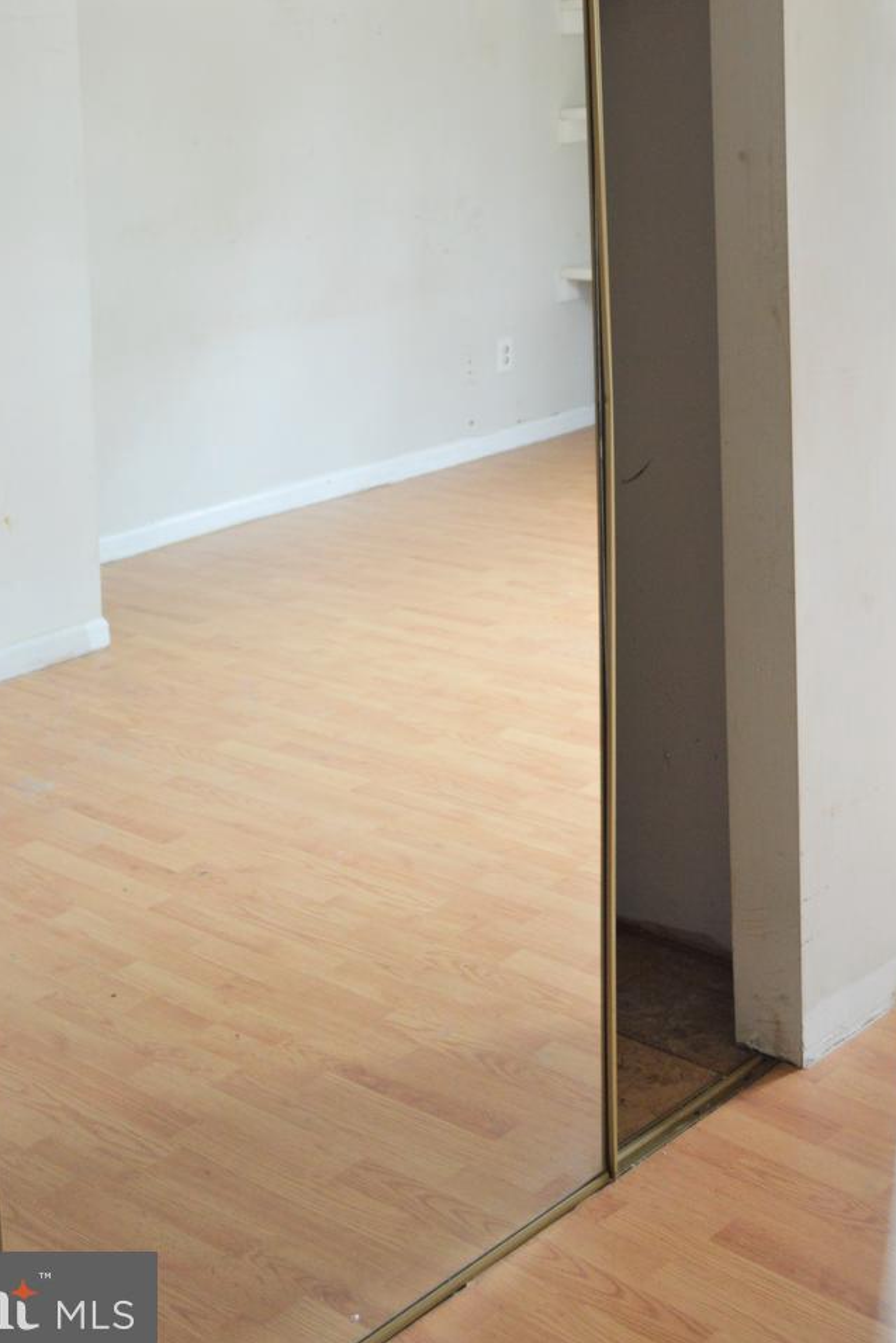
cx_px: 525
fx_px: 1978
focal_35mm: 53
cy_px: 288
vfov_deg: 36.4
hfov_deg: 25.5
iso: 400
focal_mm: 22
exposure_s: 1/30
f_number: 3.8
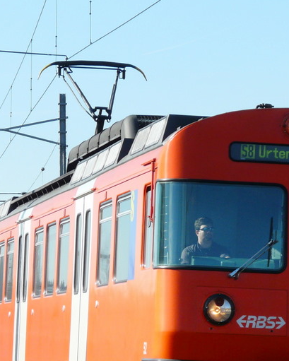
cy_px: 213
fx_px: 2672
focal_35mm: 250
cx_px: 199
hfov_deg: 6.2
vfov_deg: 7.7
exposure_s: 1/400
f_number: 5.6
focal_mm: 21.6
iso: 100
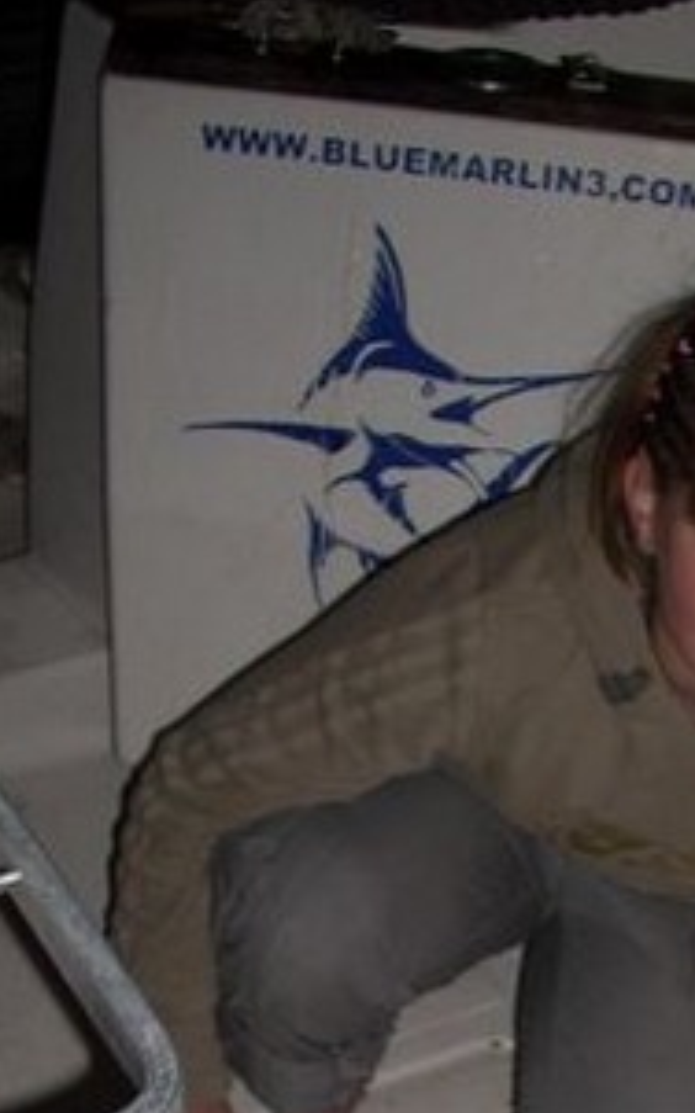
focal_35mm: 82
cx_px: 721
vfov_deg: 24.0
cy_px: 1131
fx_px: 2486
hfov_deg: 15.6
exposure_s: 1/60
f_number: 2.8
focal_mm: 6.2
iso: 64
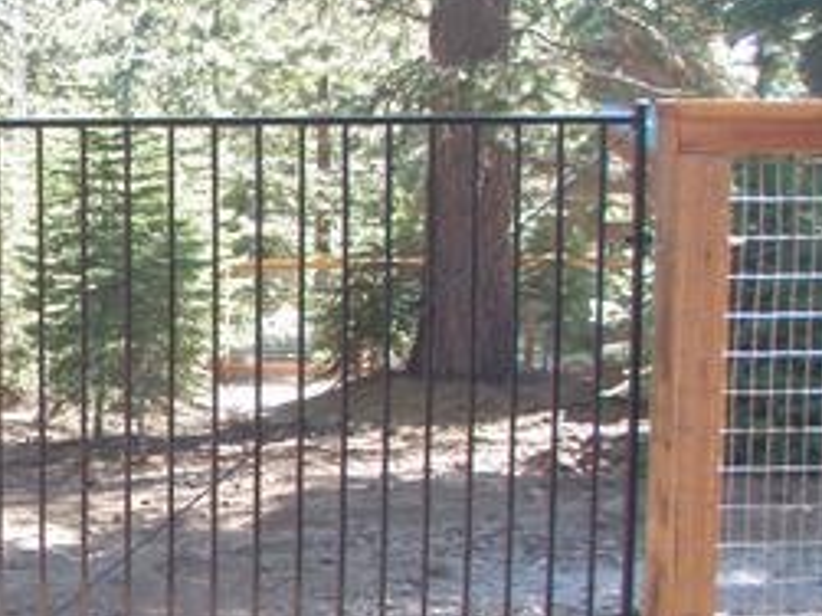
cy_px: 478
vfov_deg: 15.2
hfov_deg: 19.0
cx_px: -183
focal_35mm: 97
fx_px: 2302
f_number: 3.5
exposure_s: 1/60
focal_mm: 6.7
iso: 80
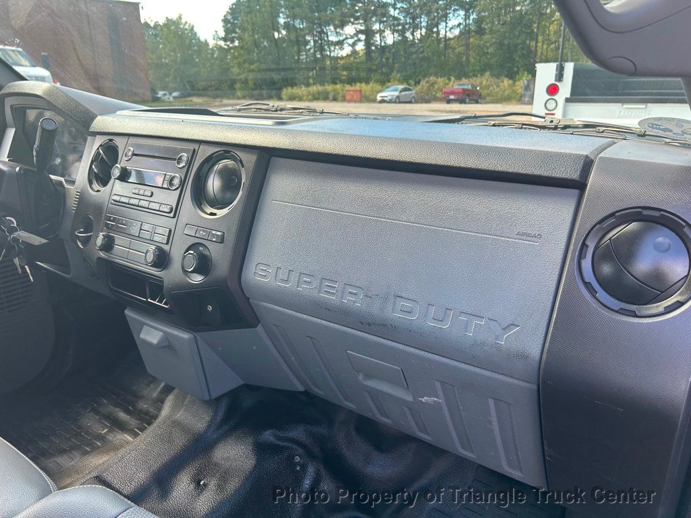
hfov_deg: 67.3
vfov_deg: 53.1
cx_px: 346
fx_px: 519
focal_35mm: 26
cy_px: 259
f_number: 1.5
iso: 40
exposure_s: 1/171
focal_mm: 5.7
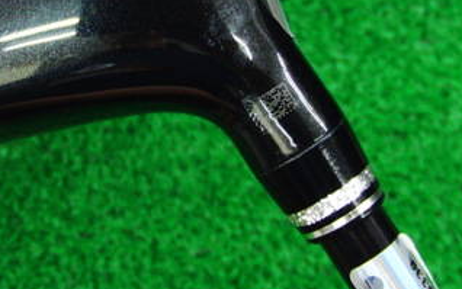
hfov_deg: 26.0
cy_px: 44
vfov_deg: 16.4
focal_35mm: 79
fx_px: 995
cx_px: 151
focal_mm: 6.42
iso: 400
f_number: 3.6
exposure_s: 1/25
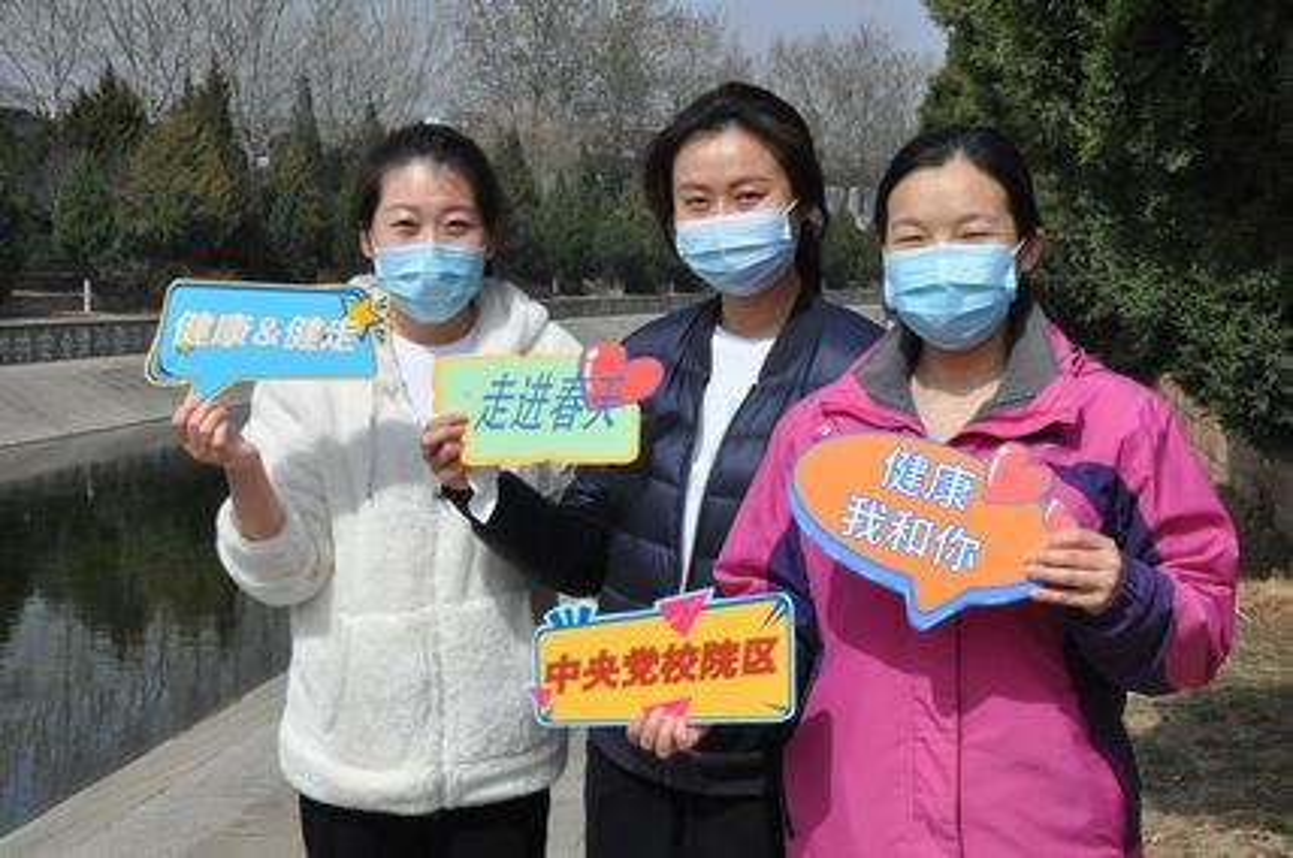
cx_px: 646
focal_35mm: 63
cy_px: 429
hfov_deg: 31.9
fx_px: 2259
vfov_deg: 21.5
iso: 800
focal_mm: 42
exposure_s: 1/400
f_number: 20
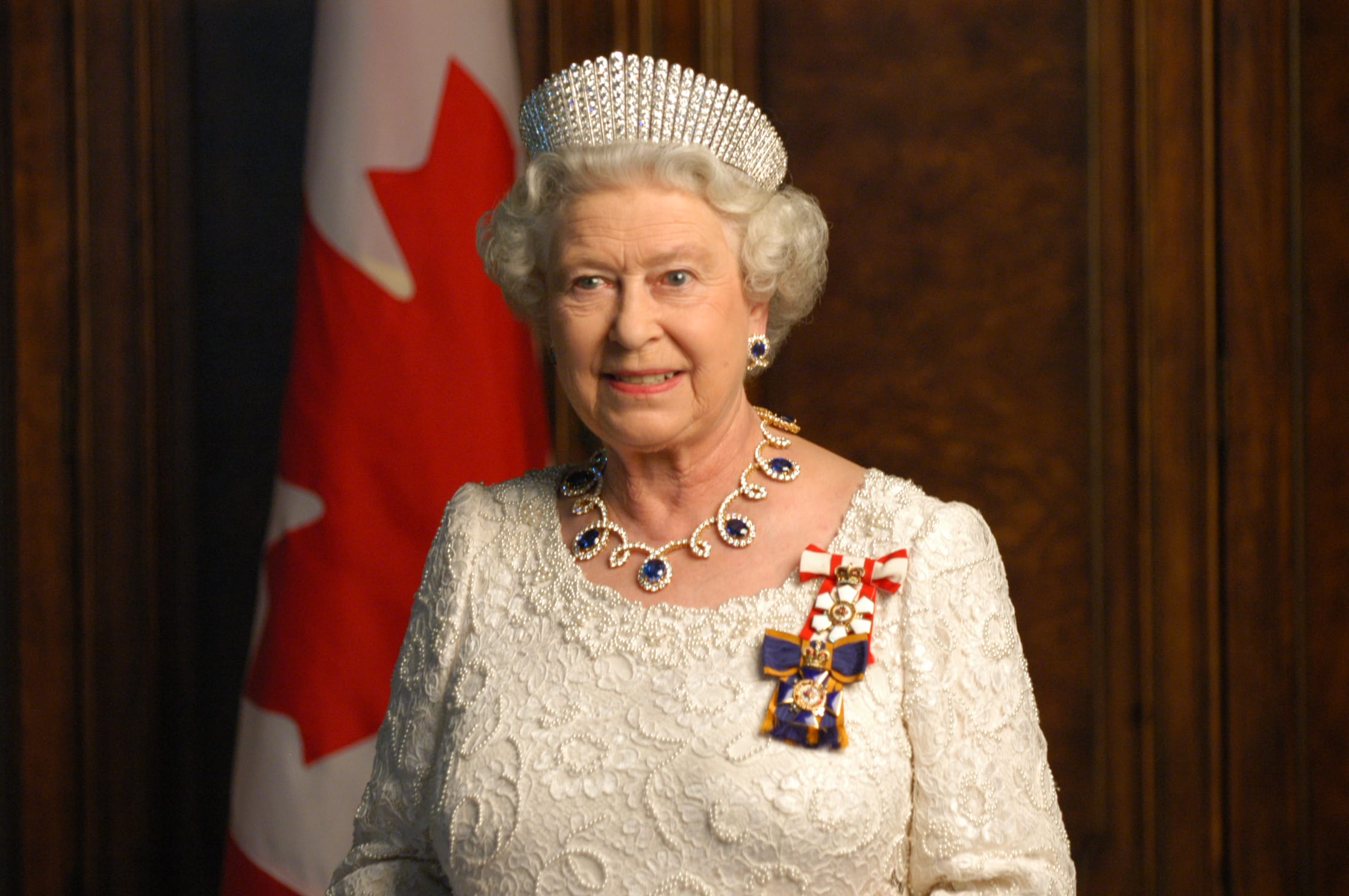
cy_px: 448
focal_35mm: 202
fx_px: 7579
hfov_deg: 10.2
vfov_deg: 6.8
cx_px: 674
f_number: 2.8
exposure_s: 1/30
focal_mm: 135
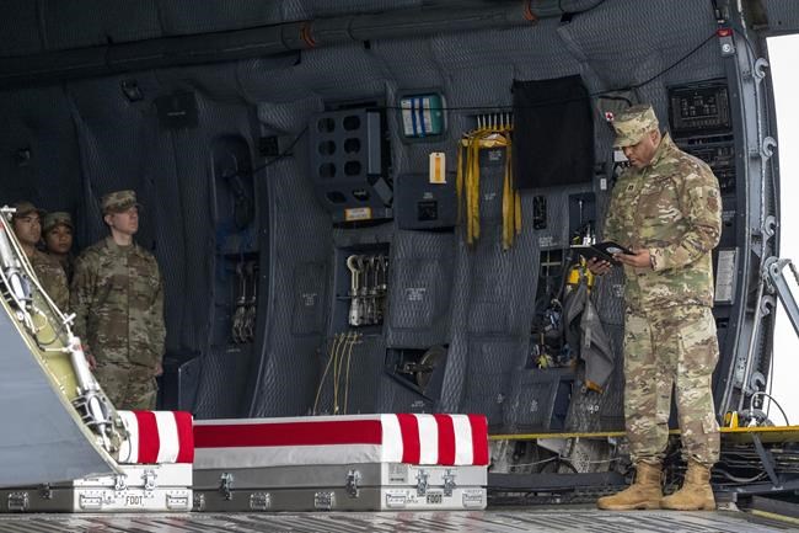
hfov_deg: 9.6
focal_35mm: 215
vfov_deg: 6.4
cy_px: 266
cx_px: 400
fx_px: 4770
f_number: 5.6
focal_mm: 215
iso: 16000
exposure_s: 1/1600
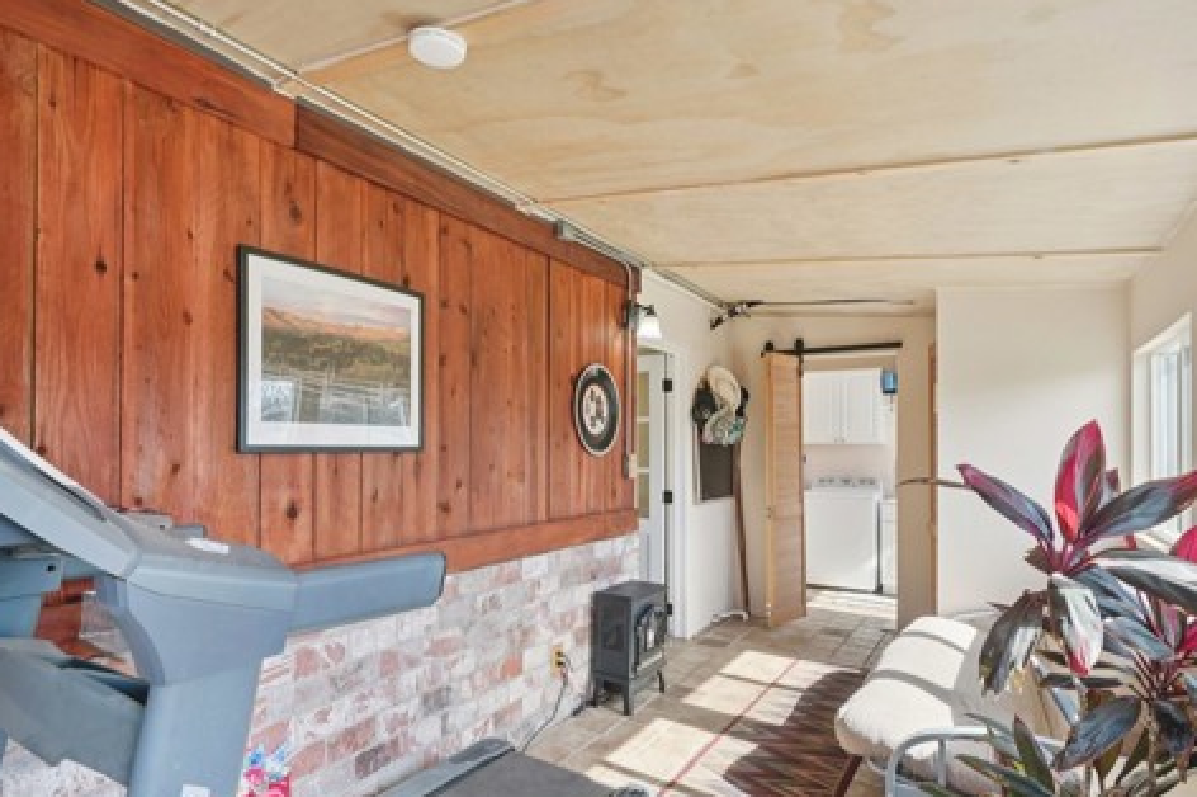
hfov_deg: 86.9
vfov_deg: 64.2
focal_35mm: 19
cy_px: 457
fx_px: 631
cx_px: 568
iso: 250
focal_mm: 14
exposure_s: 1/30
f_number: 8
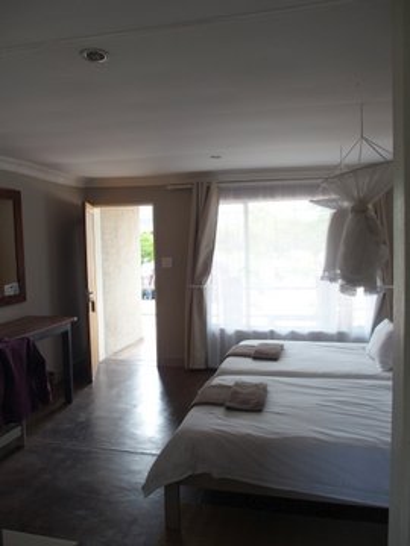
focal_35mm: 28
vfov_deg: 63.4
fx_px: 442
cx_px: 205
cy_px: 273
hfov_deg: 49.7
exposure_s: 1/60
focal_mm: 6
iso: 160
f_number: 2.8
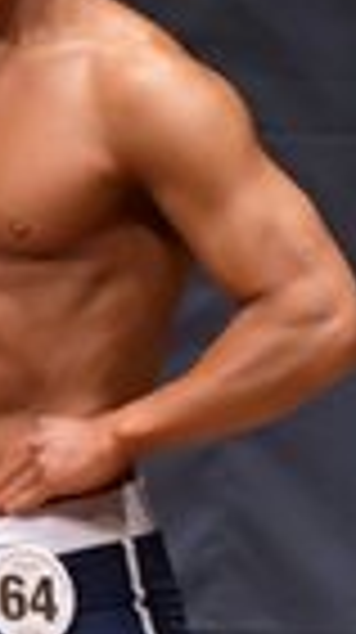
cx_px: 818
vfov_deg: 1.6
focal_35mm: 1382
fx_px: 23262
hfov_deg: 0.9
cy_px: 630
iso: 6400
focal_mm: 160
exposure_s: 1/400
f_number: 5.6
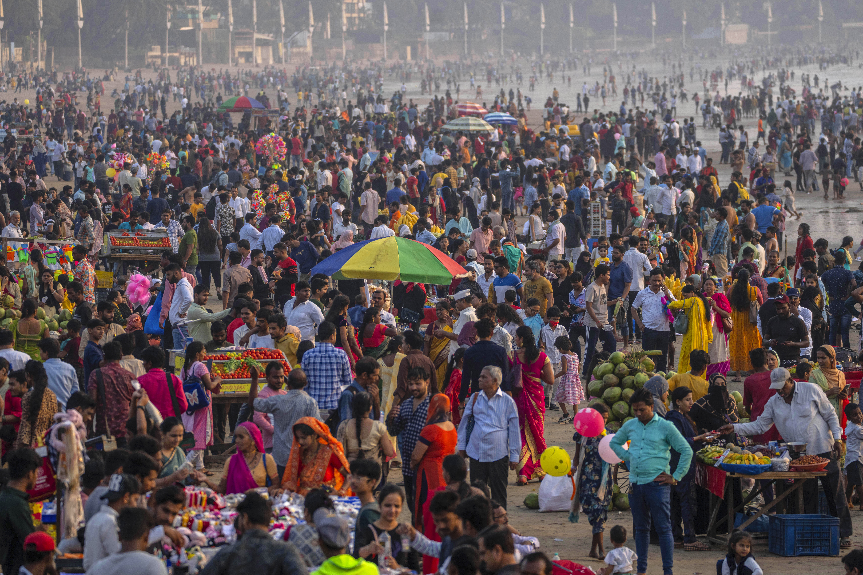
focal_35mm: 189
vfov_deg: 7.3
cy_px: 288
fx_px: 4530
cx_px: 432
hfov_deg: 10.9
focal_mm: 189
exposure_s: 1/500
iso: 200
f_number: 5.6
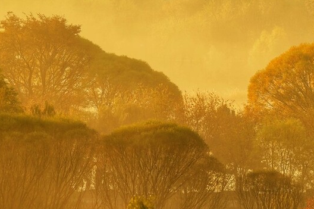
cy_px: 81
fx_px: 2675
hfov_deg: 6.7
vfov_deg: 4.5
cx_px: 307
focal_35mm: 307
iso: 100
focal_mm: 135
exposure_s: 1/1000
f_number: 2.5
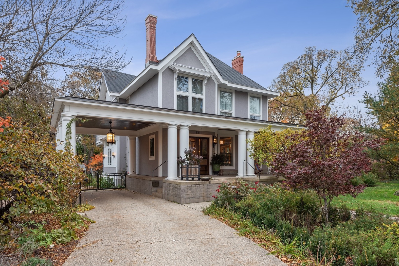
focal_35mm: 22
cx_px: 200
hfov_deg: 78.6
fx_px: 244
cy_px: 133
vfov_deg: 57.3
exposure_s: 1/25
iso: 200
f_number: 9
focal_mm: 22
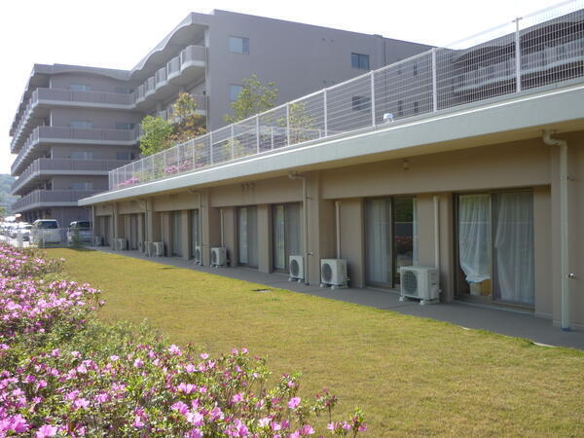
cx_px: 292
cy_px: 219
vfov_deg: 42.9
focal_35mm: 33
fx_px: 557
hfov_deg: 55.4
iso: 80
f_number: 2.8
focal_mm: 5.5
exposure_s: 1/500
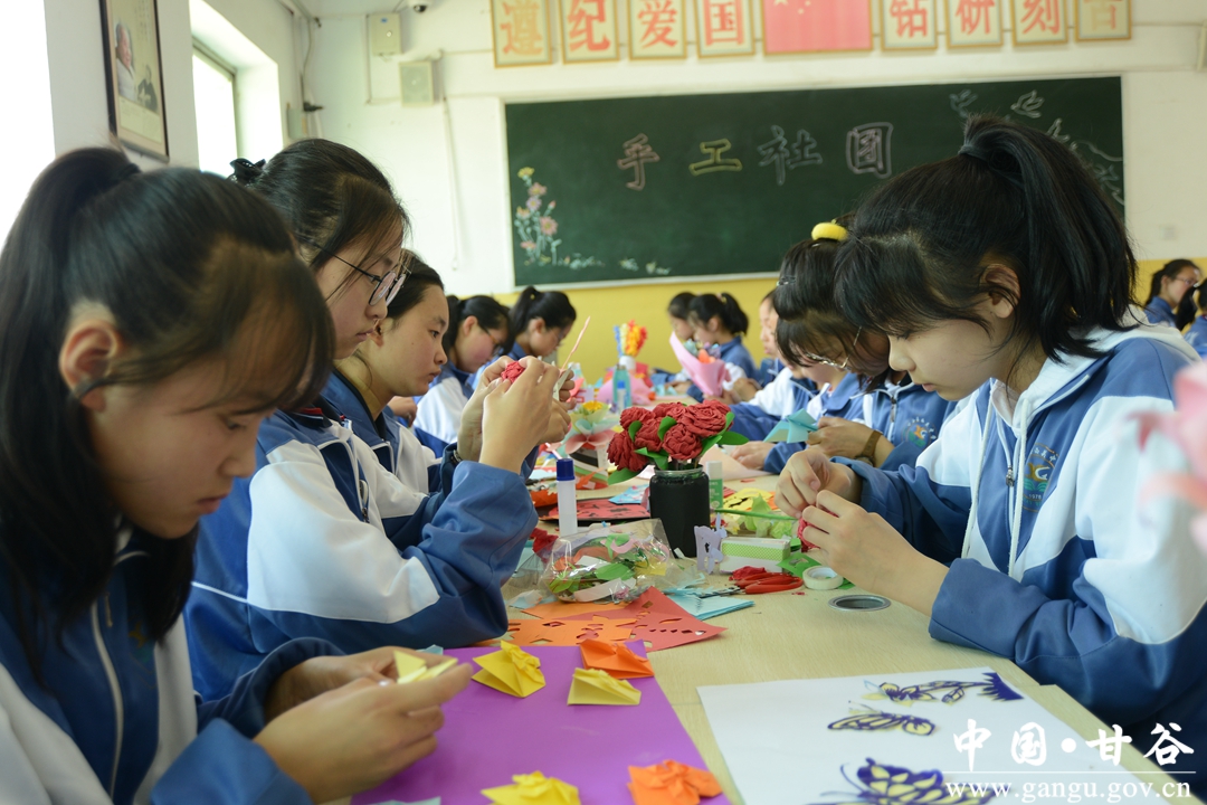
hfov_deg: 54.4
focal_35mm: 35
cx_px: 604
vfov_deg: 37.9
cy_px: 402
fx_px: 1173
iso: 500
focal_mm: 35
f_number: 4.5
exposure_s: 1/40
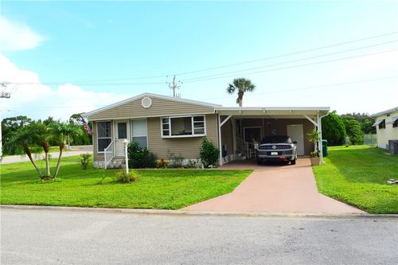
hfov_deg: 61.9
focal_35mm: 30
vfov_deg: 43.6
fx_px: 332
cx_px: 199
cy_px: 132
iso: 100
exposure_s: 1/200
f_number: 9
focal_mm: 20
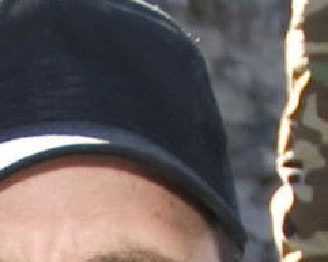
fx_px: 1020
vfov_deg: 13.3
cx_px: 39
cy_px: 457
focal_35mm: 105
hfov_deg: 18.0
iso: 100
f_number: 3.8
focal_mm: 24
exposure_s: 1/125
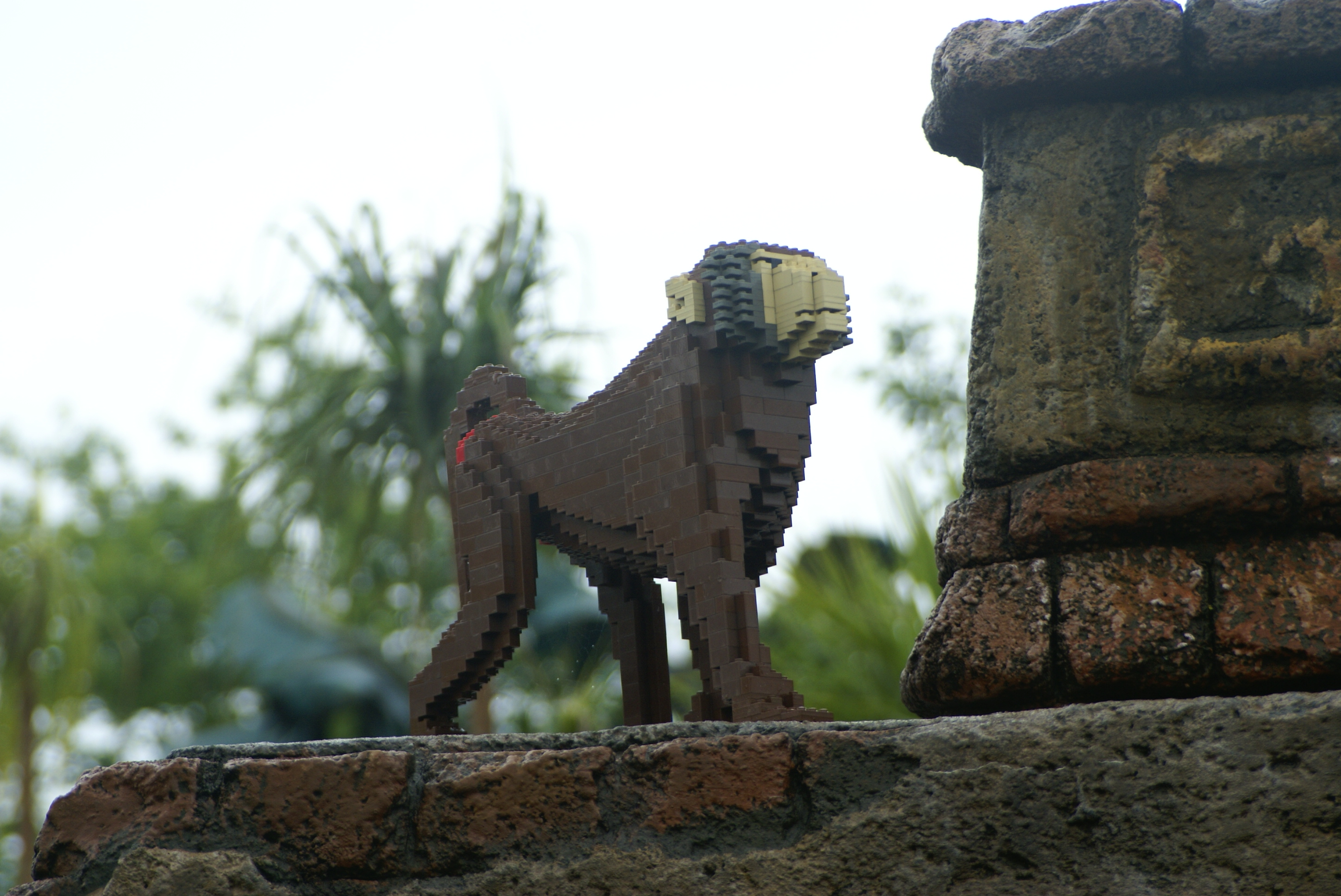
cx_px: 670
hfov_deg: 13.0
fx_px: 5871
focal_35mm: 158
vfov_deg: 8.7
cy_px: 448
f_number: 6.3
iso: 100
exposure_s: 1/160
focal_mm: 105
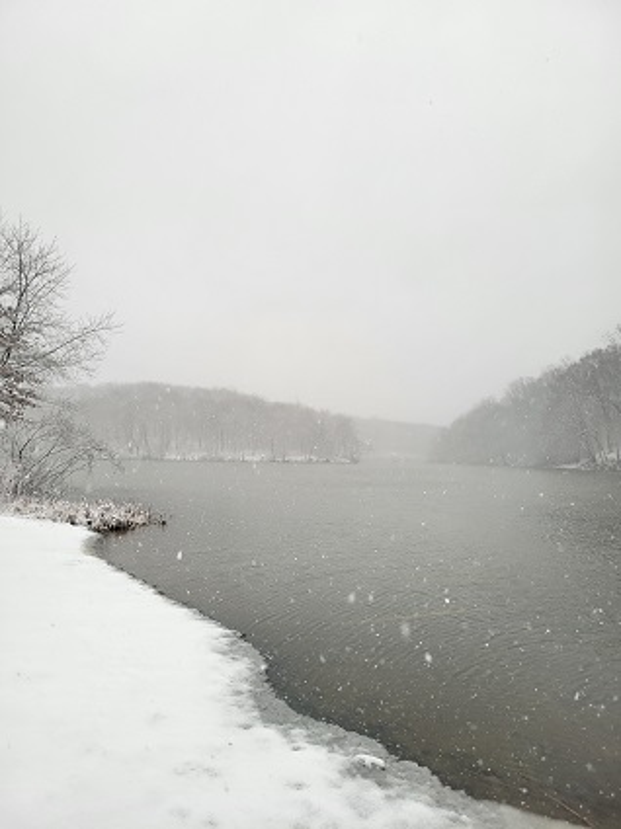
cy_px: 414
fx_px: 623
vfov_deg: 67.3
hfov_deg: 53.0
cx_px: 310
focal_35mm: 26
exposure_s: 1/406
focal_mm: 5.4
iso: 40
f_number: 1.8
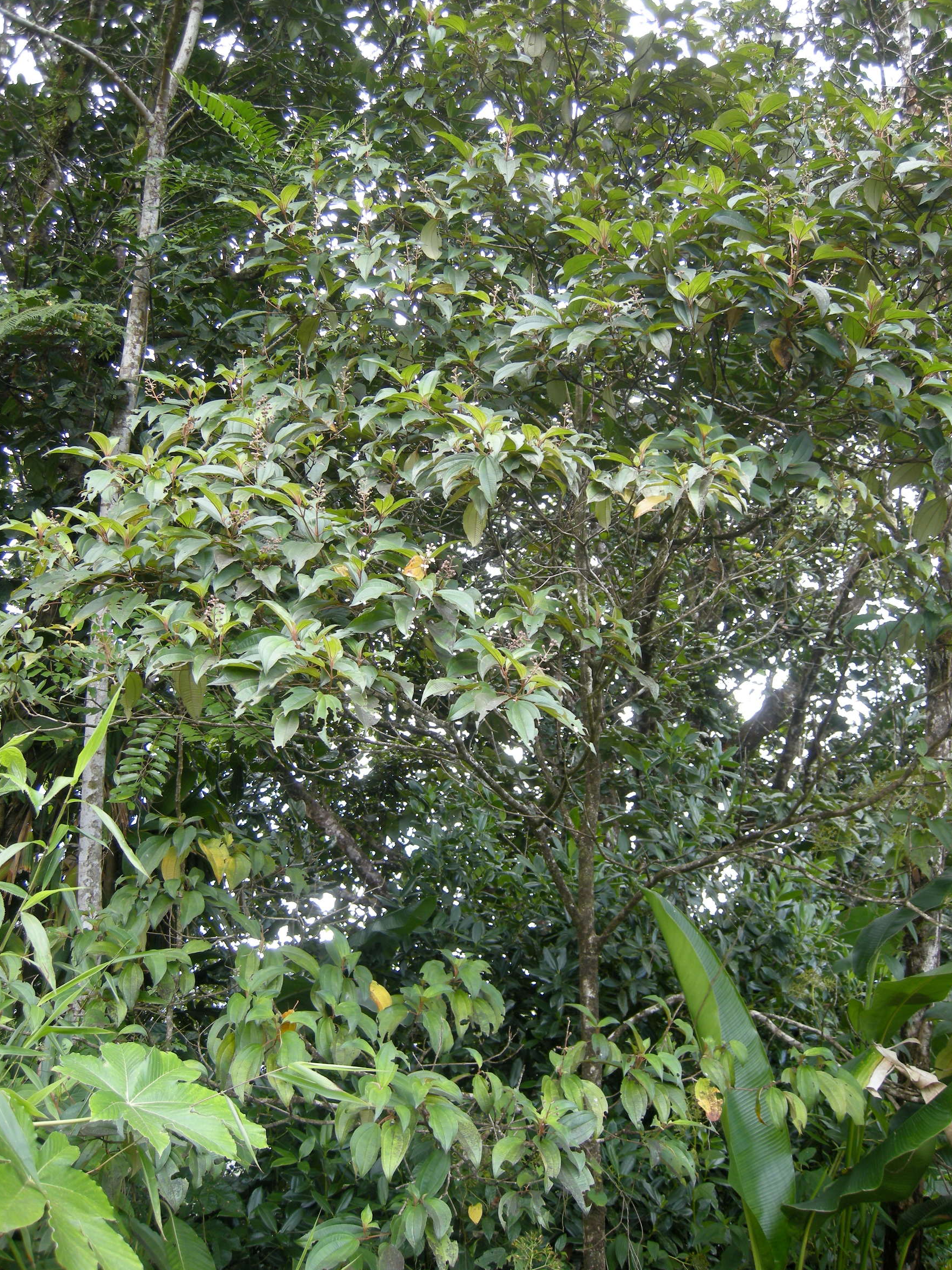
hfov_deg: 39.7
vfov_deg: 51.3
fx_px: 1320
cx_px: 479
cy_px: 619
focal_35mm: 36
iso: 64
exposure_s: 1/60
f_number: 2.7
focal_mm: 7.5
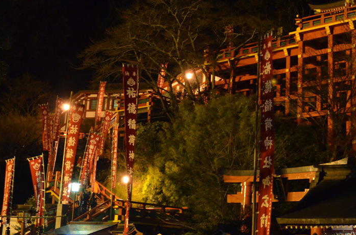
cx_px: 233
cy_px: 77
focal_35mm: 62
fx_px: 612
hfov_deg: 32.2
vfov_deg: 21.7
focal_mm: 28
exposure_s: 1/80
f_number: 2.8
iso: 3200
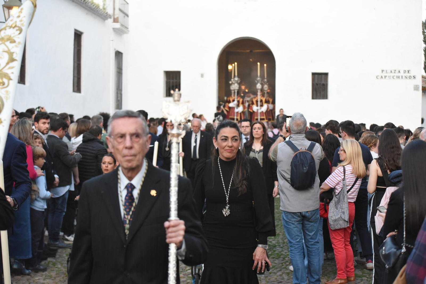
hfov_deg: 28.8
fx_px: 829
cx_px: 213
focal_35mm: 70
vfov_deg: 19.5
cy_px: 142
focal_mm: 70
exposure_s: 1/200
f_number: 3.5
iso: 4000
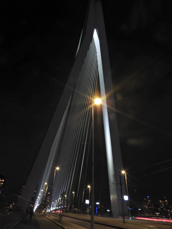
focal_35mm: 24
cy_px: 114
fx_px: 159
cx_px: 86
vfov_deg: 71.6
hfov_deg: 56.8
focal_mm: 4.3
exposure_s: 1
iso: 100
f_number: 4.8
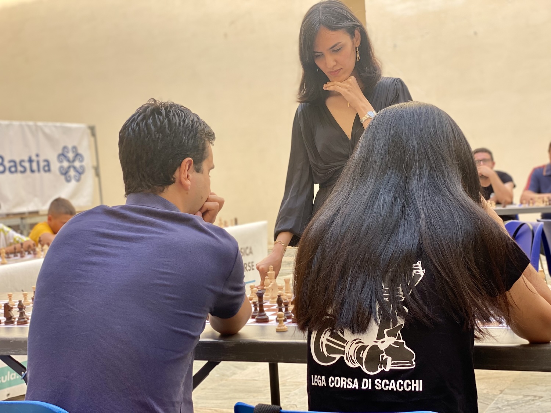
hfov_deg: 36.8
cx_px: 276
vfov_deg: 28.0
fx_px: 828
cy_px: 206
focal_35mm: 52
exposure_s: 1/400
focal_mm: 6
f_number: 2
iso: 20
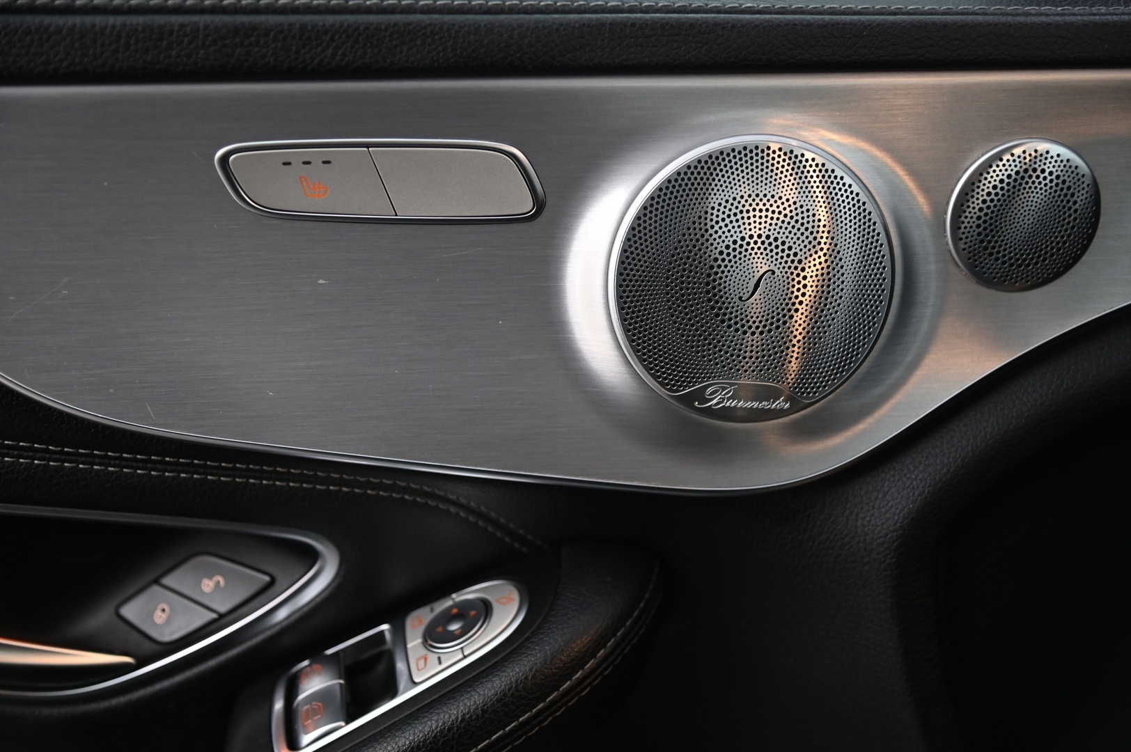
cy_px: 376
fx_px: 1632
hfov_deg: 38.2
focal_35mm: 52
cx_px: 566
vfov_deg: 25.9
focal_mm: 52
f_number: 4
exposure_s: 1/25
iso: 2000
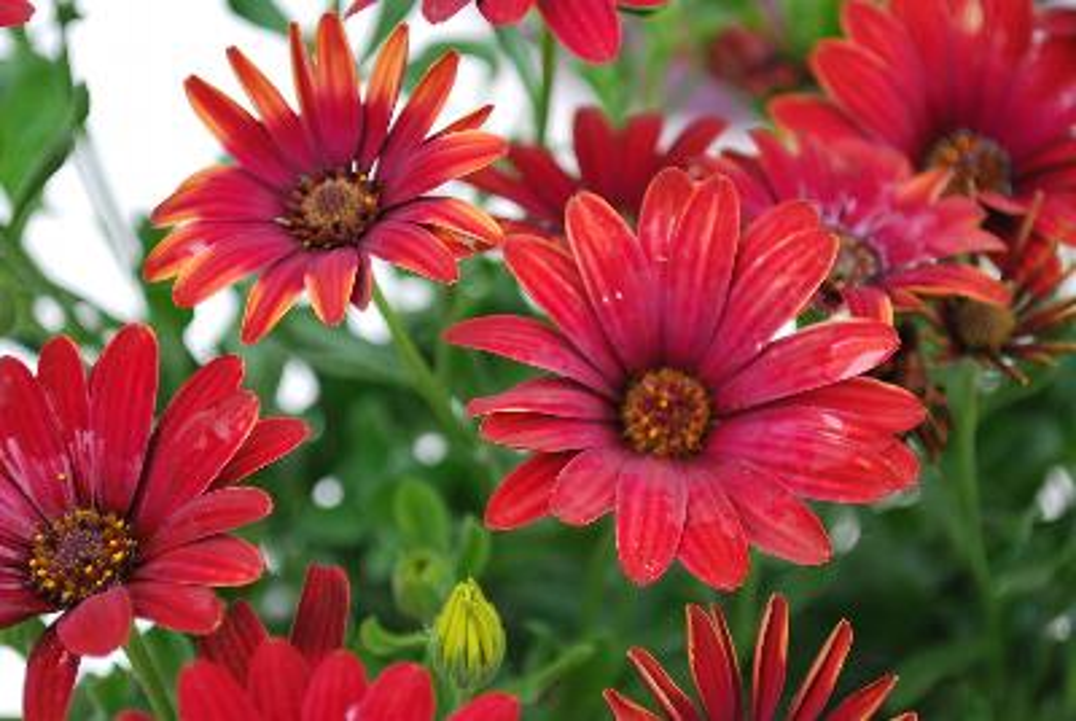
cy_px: 360
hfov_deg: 24.6
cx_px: 538
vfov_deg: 16.6
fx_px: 2469
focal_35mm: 82
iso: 200
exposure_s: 1/80
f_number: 5.6
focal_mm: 55
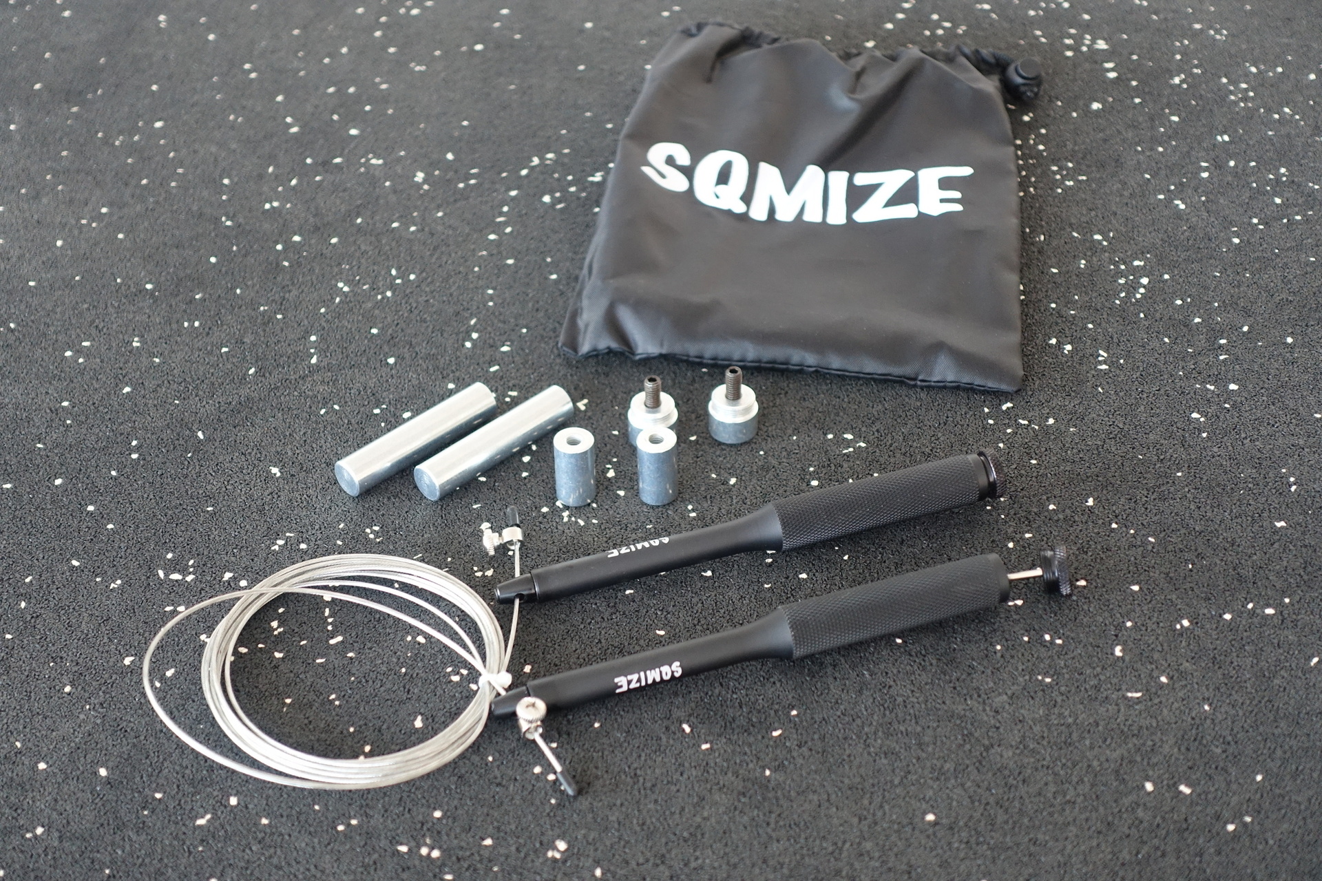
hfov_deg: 31.9
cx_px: 661
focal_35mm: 63
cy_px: 440
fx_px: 2313
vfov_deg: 21.6
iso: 800
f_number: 2.8
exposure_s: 1/40
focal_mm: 22.95
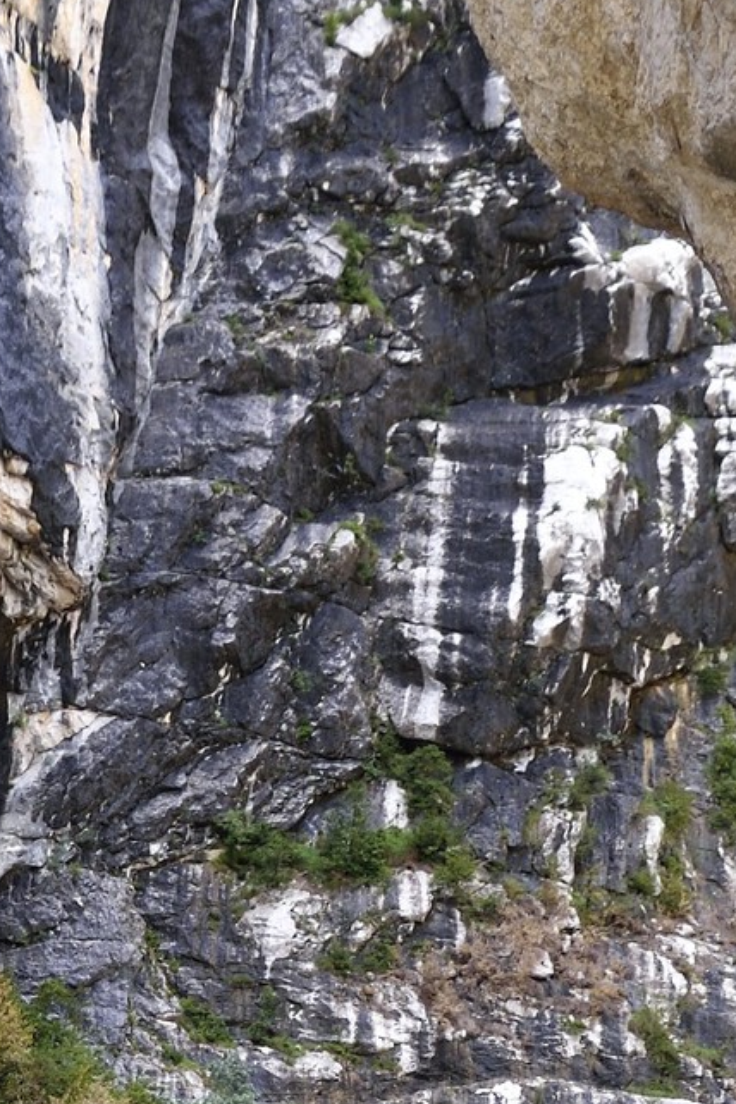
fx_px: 3557
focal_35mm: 116
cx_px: 248
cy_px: 1960
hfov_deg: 11.8
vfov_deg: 15.3
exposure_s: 1/125
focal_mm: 31
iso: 200
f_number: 6.3
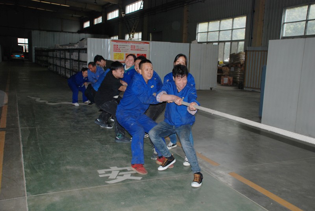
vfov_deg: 36.9
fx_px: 315
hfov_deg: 53.1
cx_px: 158
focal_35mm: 36
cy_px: 106
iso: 220
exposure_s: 1/60
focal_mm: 24
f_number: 4
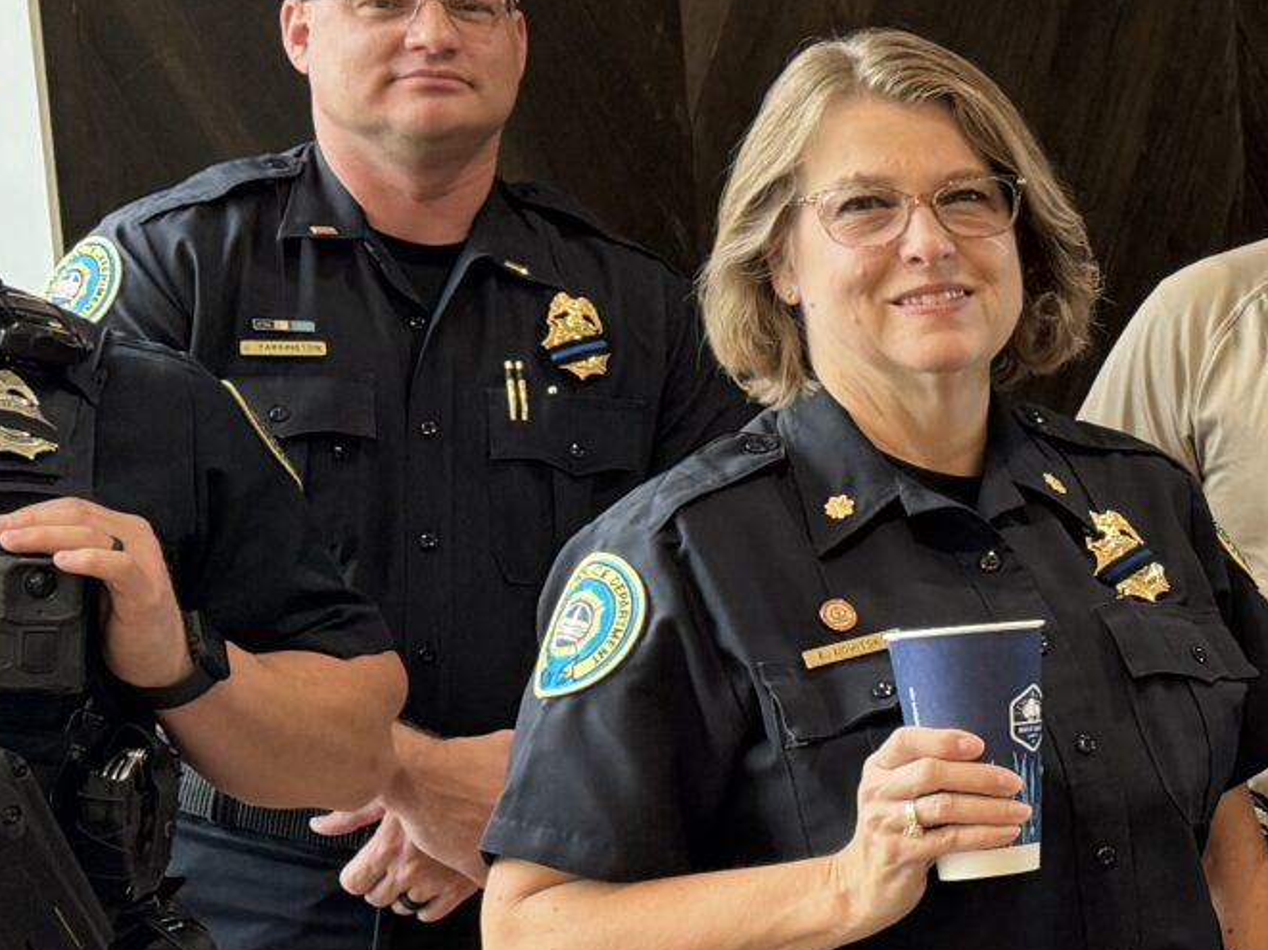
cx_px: 1947
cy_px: 624
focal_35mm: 93
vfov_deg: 15.8
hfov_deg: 18.5
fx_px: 3405
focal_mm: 6.76
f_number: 1.78
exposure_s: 1/60
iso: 250
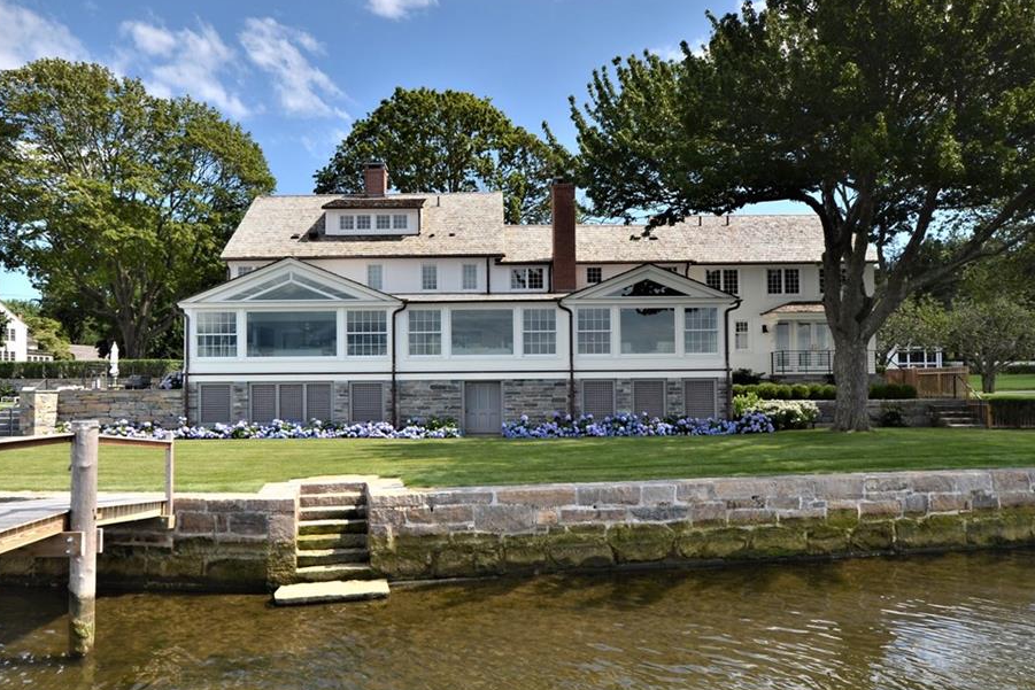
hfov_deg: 93.3
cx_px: 520
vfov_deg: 70.4
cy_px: 320
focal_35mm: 17
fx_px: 489
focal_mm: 10
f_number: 8
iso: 125
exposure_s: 1/250
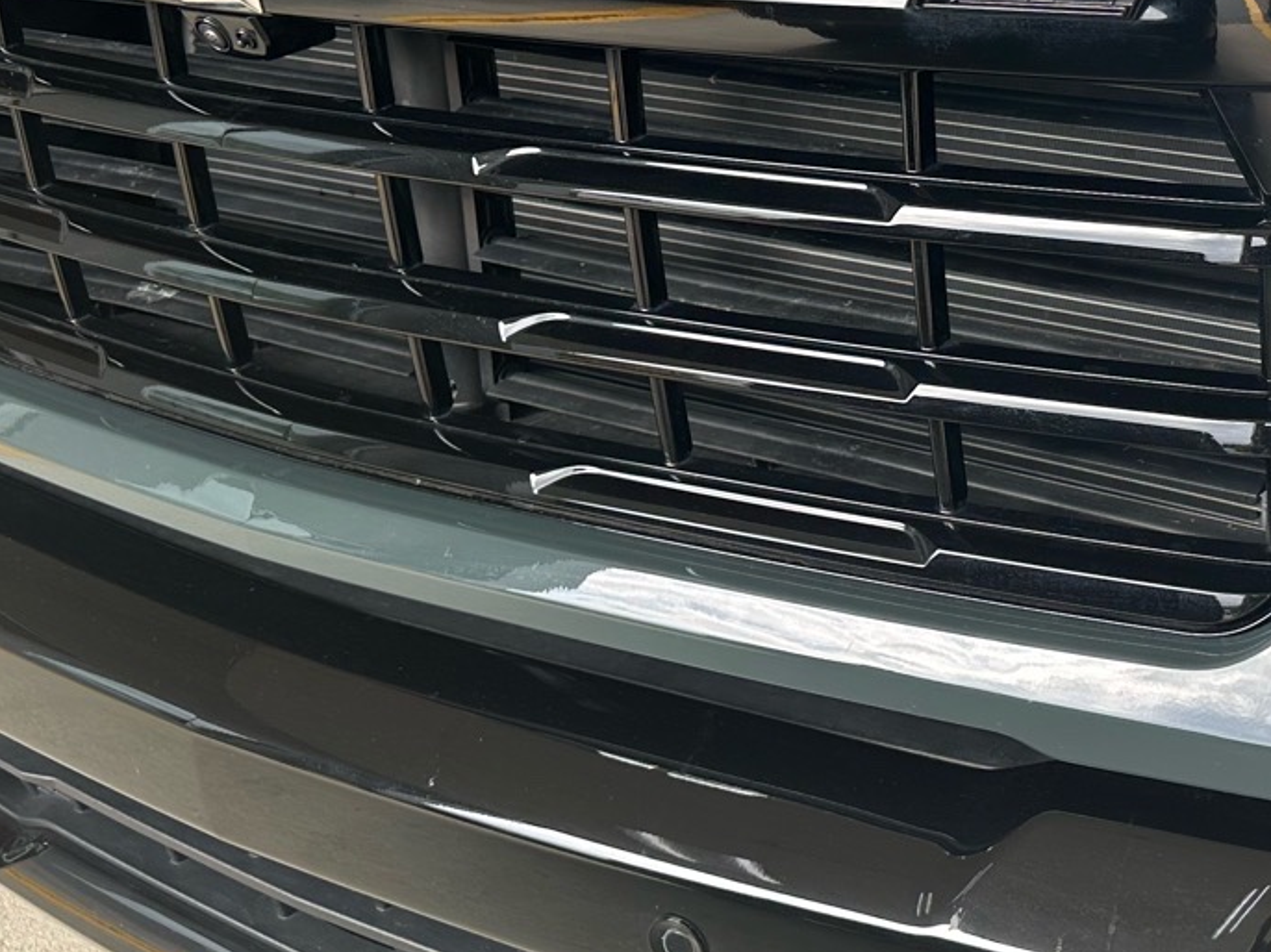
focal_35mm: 56
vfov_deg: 25.6
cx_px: 1093
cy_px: 194
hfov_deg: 33.0
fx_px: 2055
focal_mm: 6.86
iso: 64
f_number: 1.78
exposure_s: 1/209
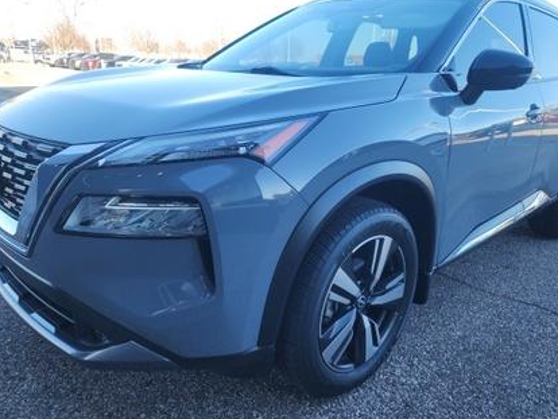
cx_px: 292
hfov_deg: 63.4
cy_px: 217
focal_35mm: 28
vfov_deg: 49.8
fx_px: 452
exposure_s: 1/151
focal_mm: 6.4
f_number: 1.8
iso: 50
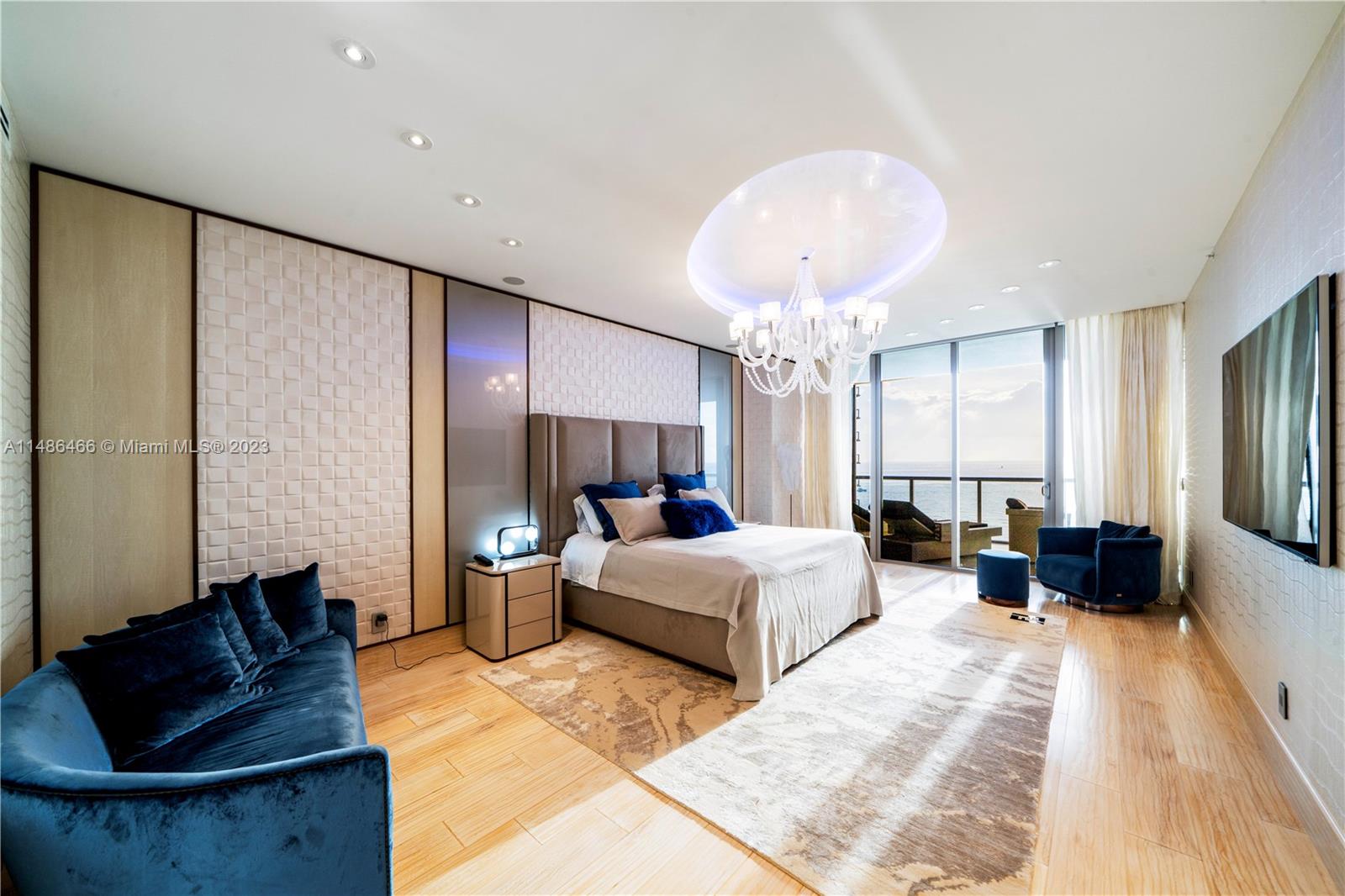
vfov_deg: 90.0
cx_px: 672
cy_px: 448
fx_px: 448
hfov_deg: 112.6
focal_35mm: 12
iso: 250
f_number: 11
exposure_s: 1/400
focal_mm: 12
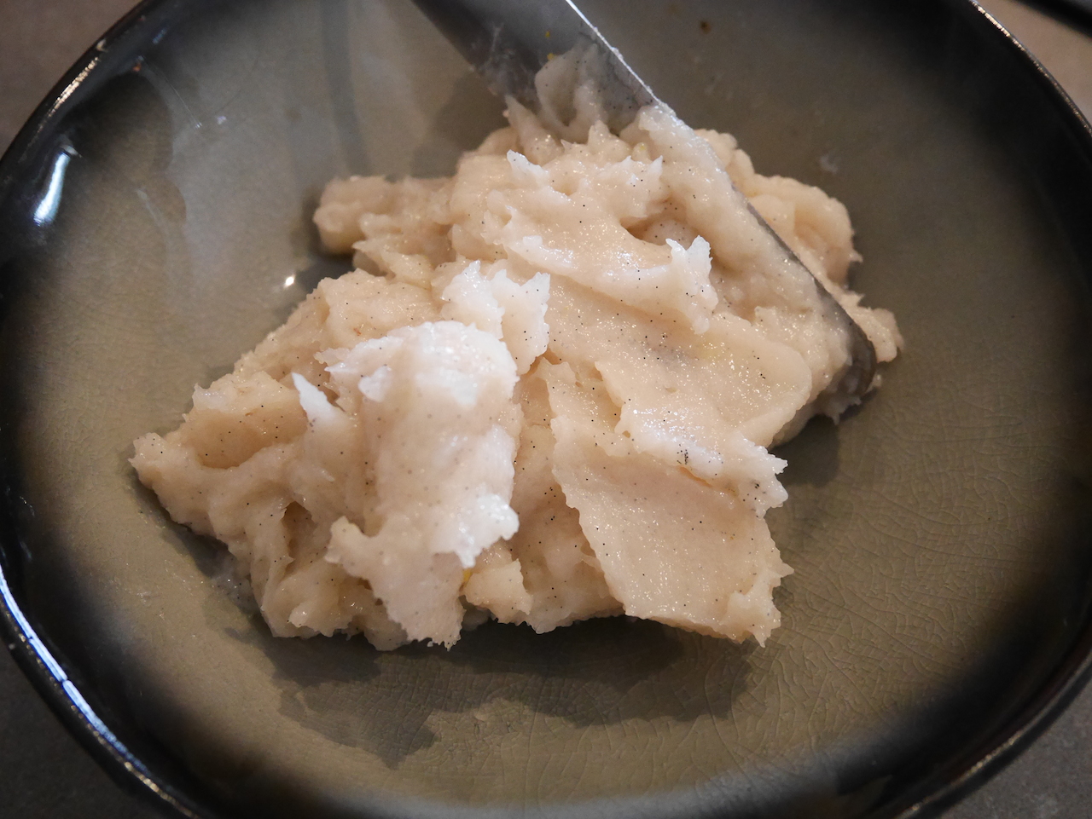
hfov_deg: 59.9
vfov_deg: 46.8
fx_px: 947
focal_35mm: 30
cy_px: 410
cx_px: 546
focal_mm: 15
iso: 3200
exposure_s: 1/60
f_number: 3.8
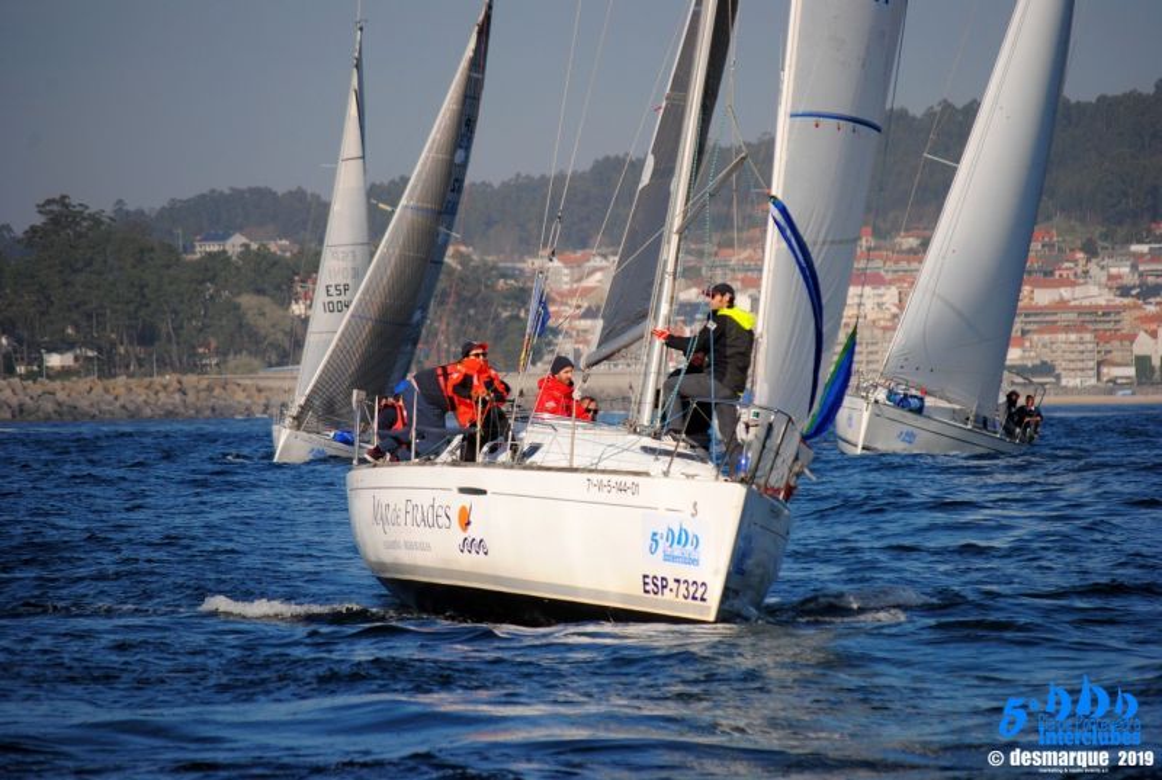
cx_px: 581
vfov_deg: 5.8
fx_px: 7762
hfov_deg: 8.6
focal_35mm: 240
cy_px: 390
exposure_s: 1/1600
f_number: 5.3
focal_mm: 160
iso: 200
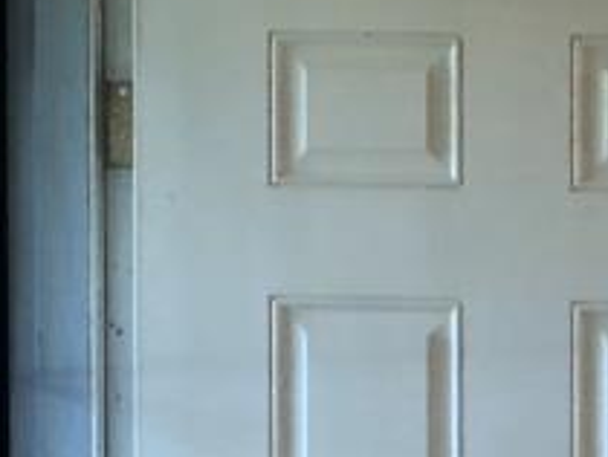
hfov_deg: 8.9
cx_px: 1485
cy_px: 748
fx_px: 3517
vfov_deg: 7.3
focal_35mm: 200
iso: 32
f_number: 1.8
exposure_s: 1/30
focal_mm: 3.99
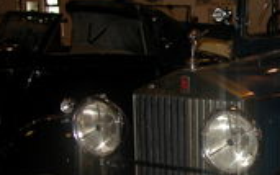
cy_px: 137
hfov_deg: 23.0
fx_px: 664
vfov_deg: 14.9
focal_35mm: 87
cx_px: 269
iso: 100
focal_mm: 8.9
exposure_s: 1/60
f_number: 2.8
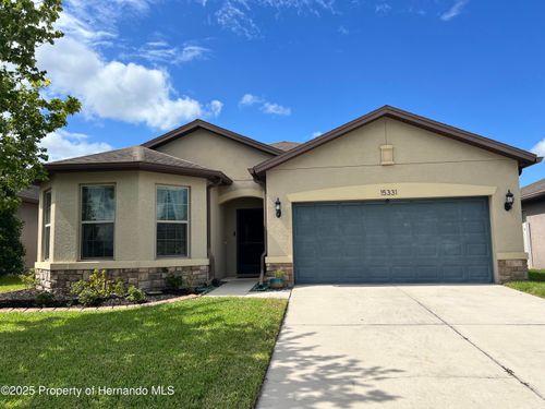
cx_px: 272
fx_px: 409
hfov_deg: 67.3
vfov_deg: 53.1
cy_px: 204
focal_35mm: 26
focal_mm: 5.7
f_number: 1.5
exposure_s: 1/5076
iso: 50
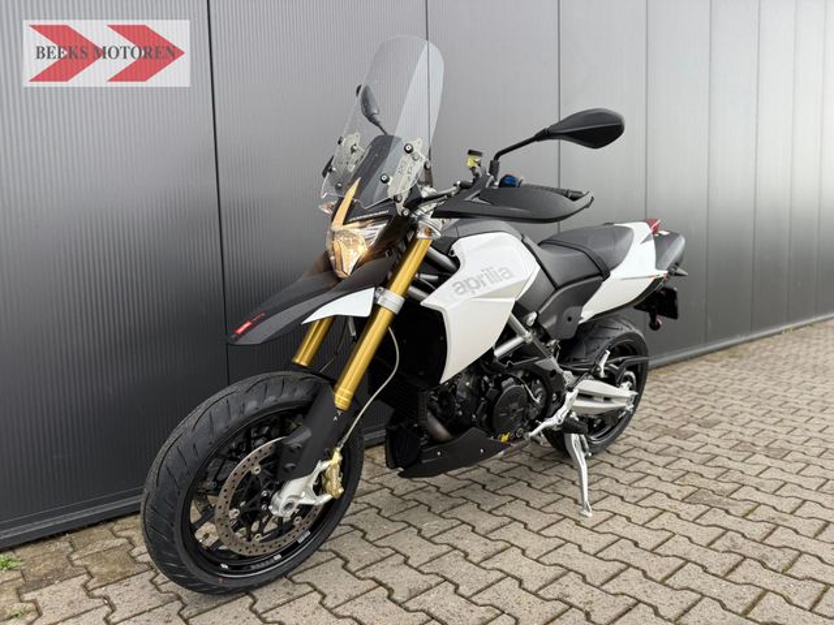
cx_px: 417
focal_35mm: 24
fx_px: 578
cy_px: 312
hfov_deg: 71.6
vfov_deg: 56.8
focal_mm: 6.76
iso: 100
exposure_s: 1/379
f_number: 1.78
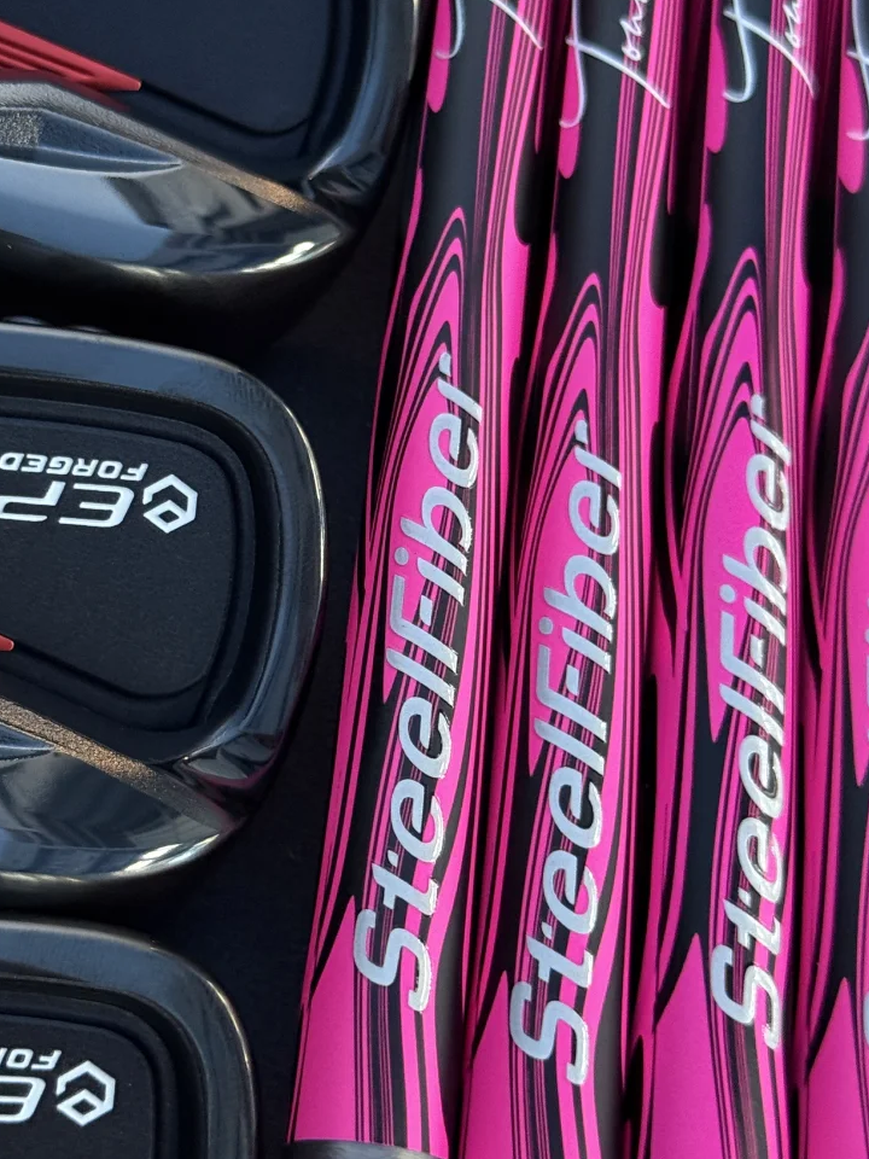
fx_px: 2410
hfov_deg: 20.3
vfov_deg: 27.0
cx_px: 259
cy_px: 499
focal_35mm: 72
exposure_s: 1/33
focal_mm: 6.76
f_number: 1.78
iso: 400
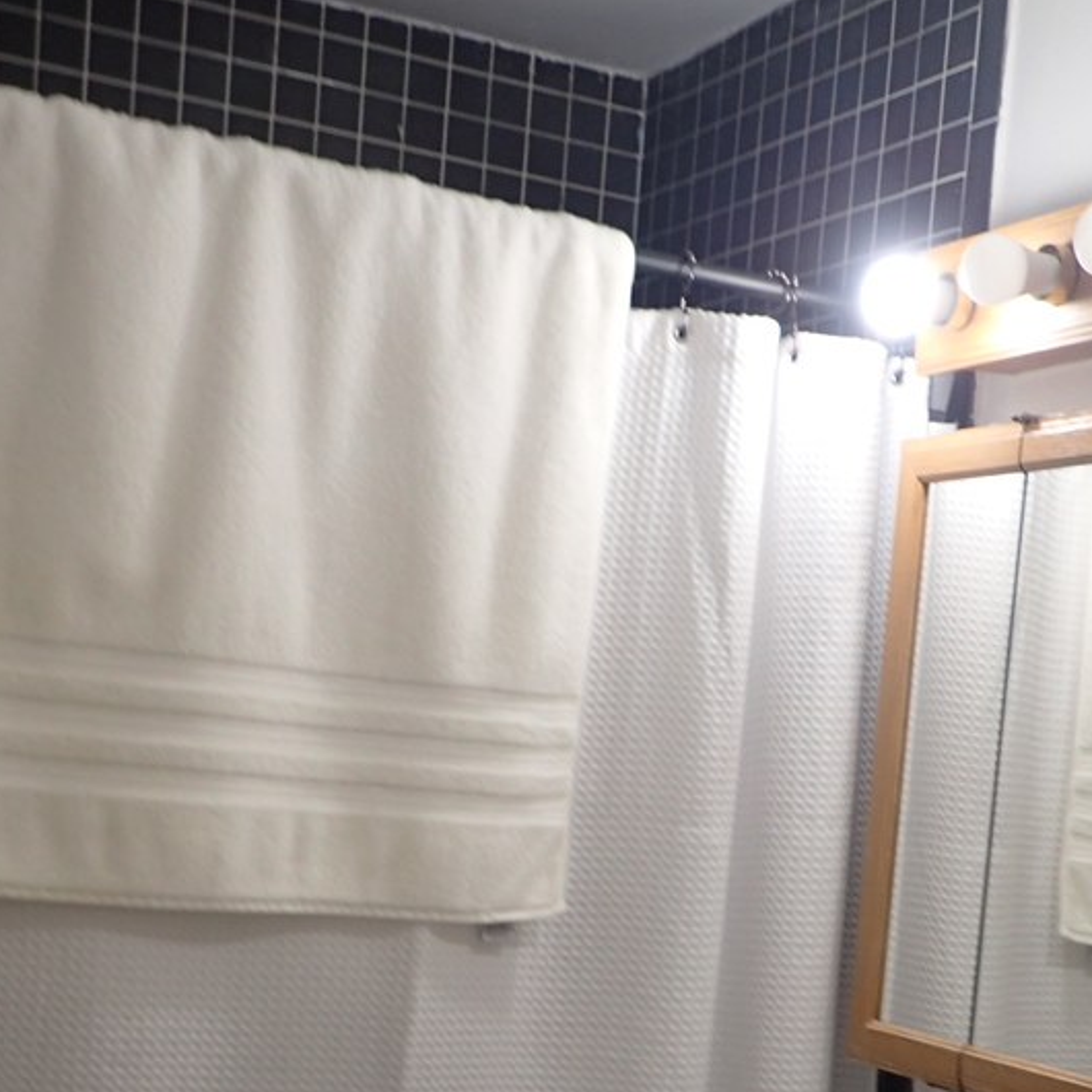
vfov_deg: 27.5
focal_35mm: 60
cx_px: 746
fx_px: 2141
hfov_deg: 28.4
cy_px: 1003
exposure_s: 1/80
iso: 100
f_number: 2
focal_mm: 4.5
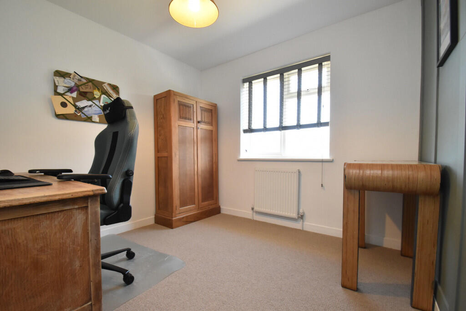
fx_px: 194
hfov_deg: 100.4
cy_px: 156
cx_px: 233
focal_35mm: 15
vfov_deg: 77.3
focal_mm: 10
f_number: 8
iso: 1600
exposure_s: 1/60
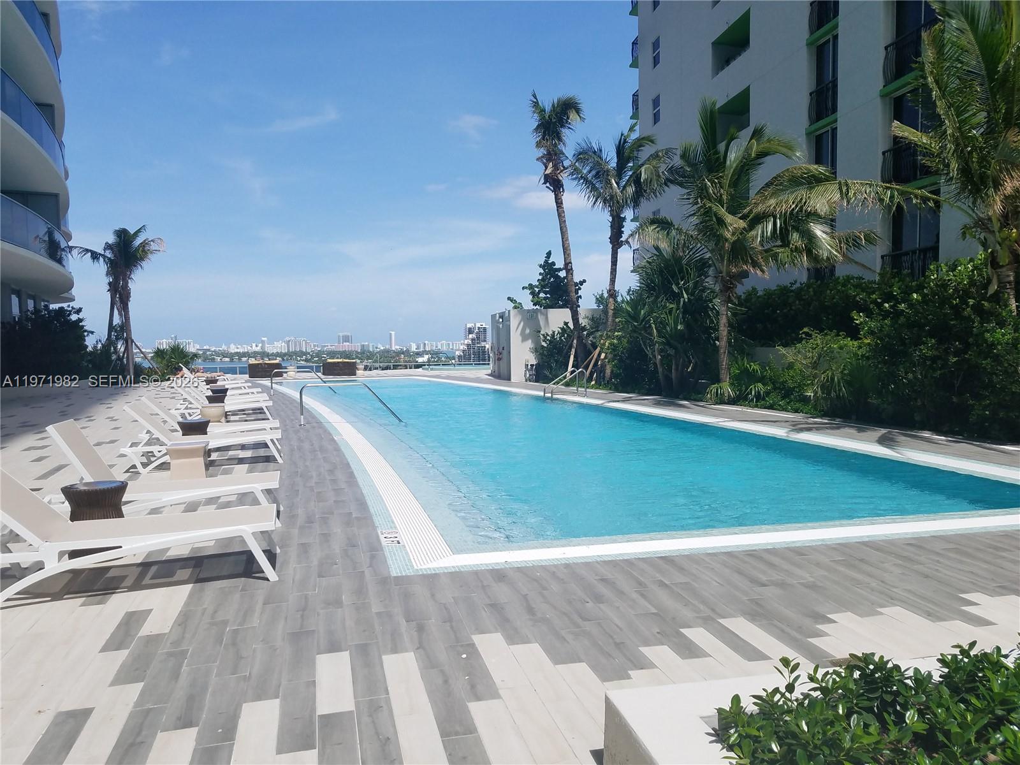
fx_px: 766
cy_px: 382
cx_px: 510
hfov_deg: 67.3
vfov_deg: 53.1
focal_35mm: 26
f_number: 1.7
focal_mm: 4.2
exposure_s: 1/3472
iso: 50
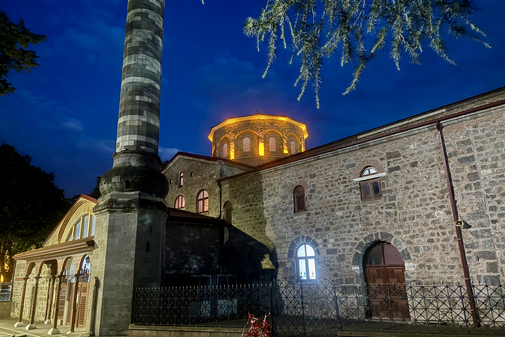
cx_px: 252
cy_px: 178
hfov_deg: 71.5
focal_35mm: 25
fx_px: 351
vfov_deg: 51.3
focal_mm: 6.76
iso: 1000
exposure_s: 1/13
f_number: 1.78
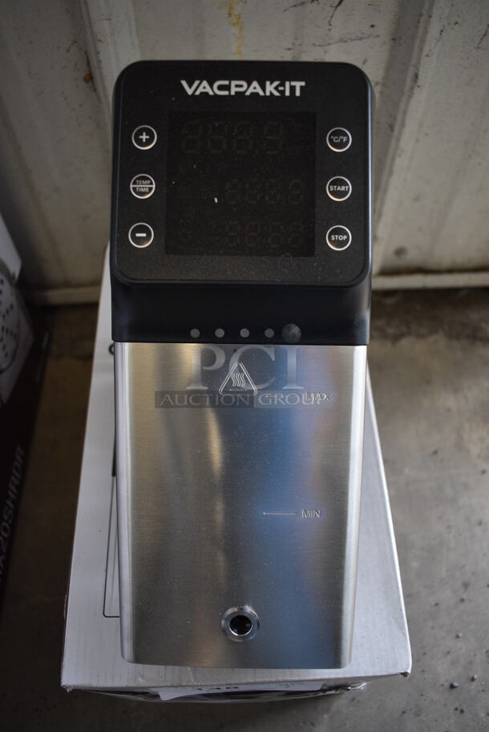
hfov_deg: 48.0
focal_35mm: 27
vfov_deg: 67.3
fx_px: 549
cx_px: 244
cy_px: 366
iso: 800
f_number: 3.5
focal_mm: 18
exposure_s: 1/200
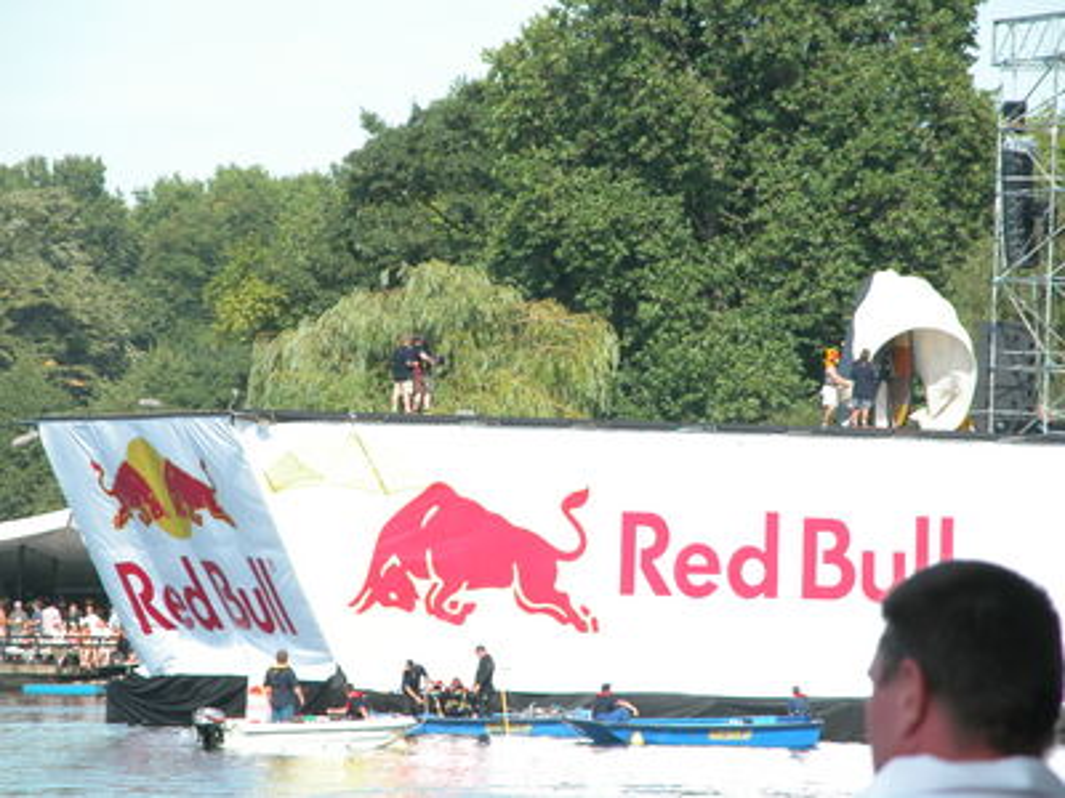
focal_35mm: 280
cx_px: 532
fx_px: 8615
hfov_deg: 7.1
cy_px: 399
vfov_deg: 5.3
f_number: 5.3
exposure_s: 1/217
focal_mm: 71.2
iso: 100
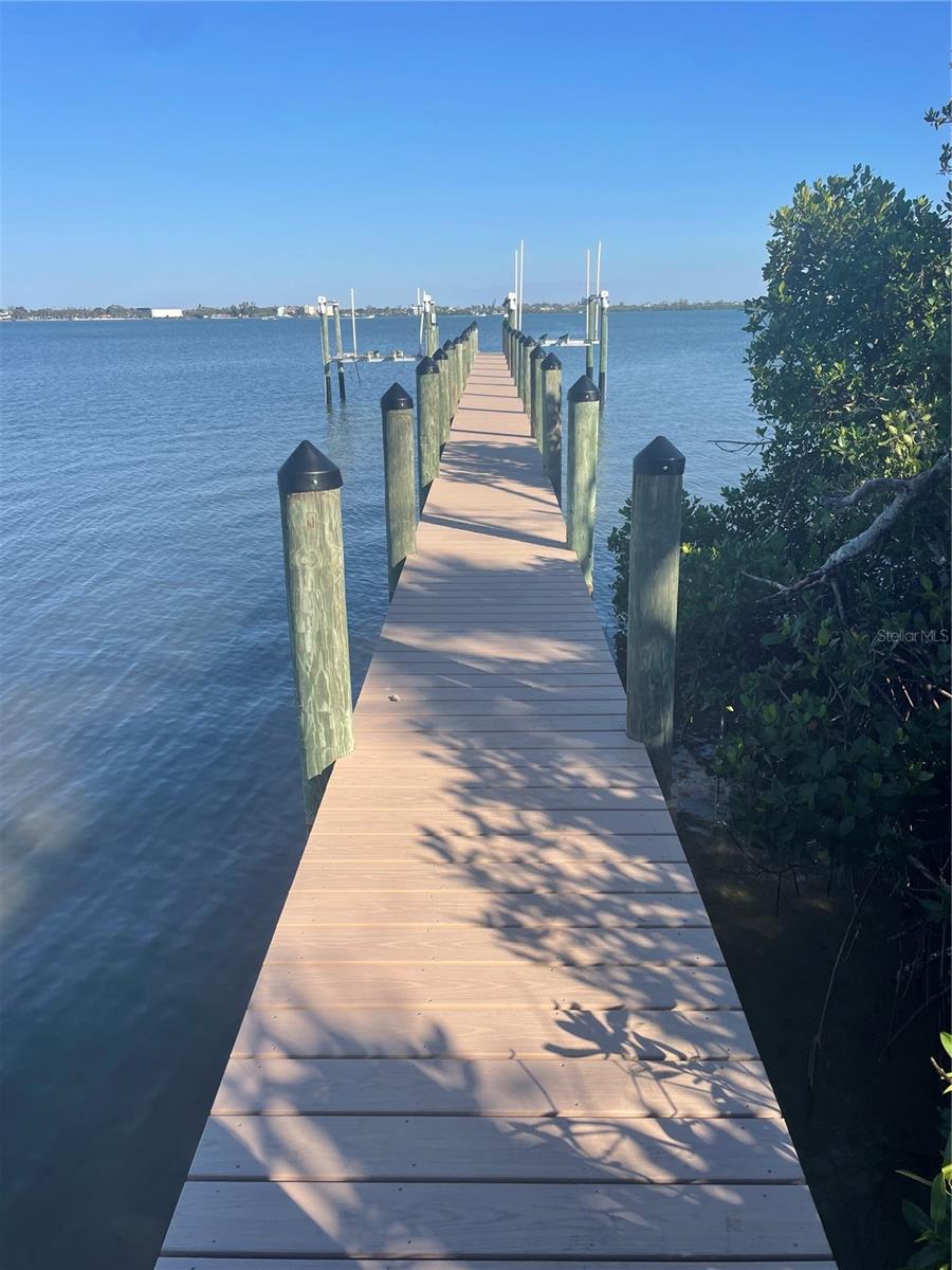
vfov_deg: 67.3
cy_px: 635
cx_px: 476
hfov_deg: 53.1
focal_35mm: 26
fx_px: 953
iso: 32
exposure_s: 1/2353
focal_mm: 4.2
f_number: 1.6
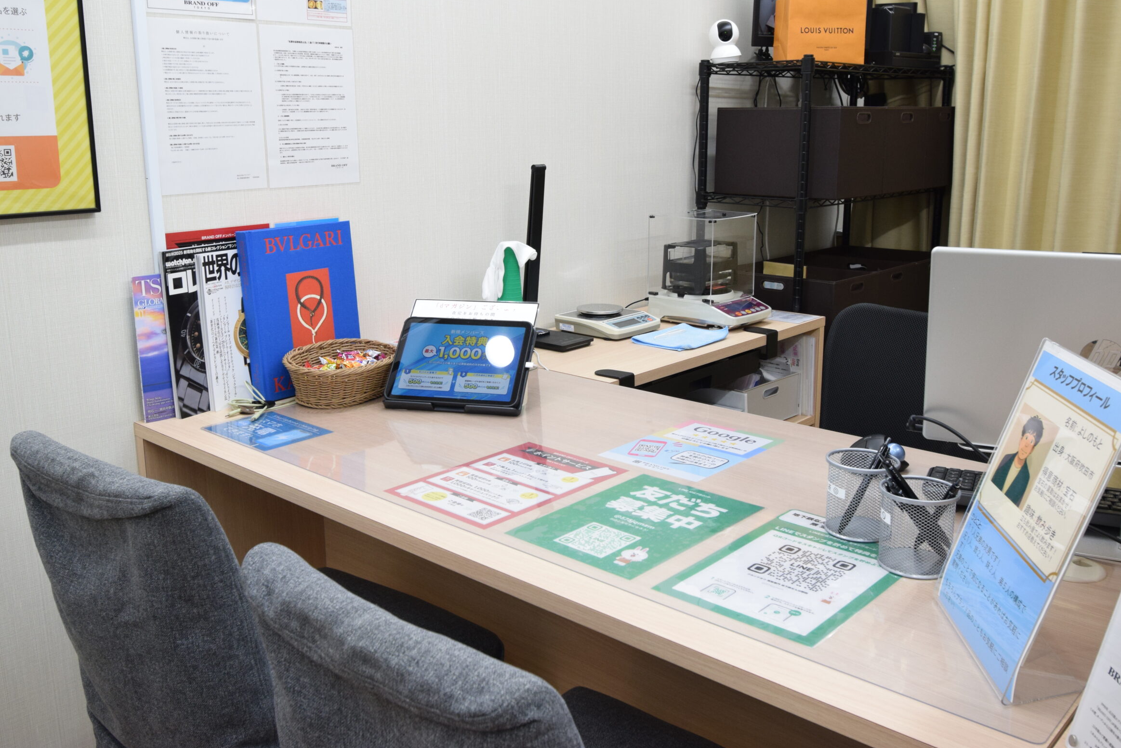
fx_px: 1028
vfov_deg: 39.9
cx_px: 555
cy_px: 339
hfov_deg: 57.2
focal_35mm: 33
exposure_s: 1/60
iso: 800
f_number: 8
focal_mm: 20
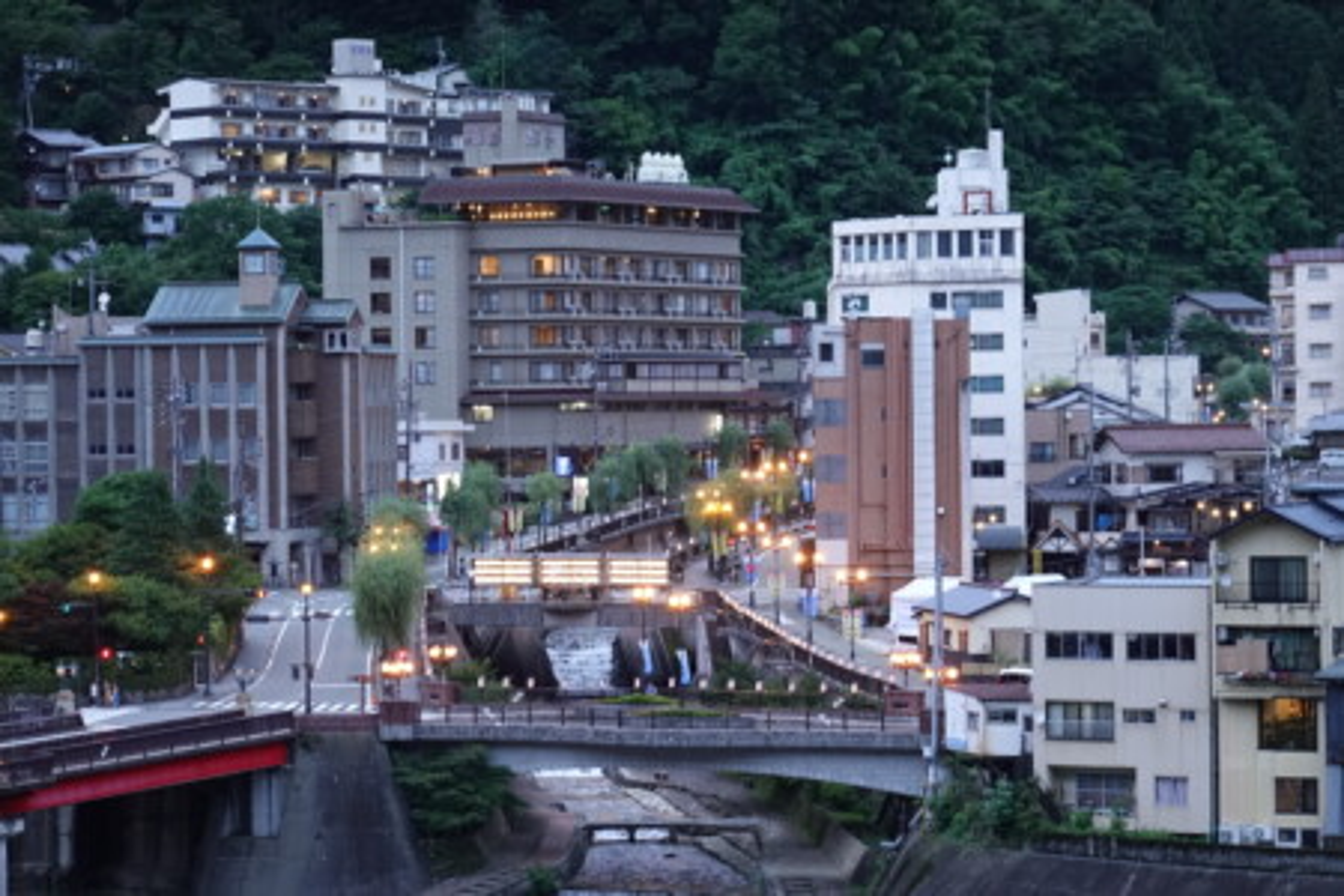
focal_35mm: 122
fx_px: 4554
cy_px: 448
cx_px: 672
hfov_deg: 16.8
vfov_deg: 11.2
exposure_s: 1/30
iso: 800
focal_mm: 44.38
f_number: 4.5
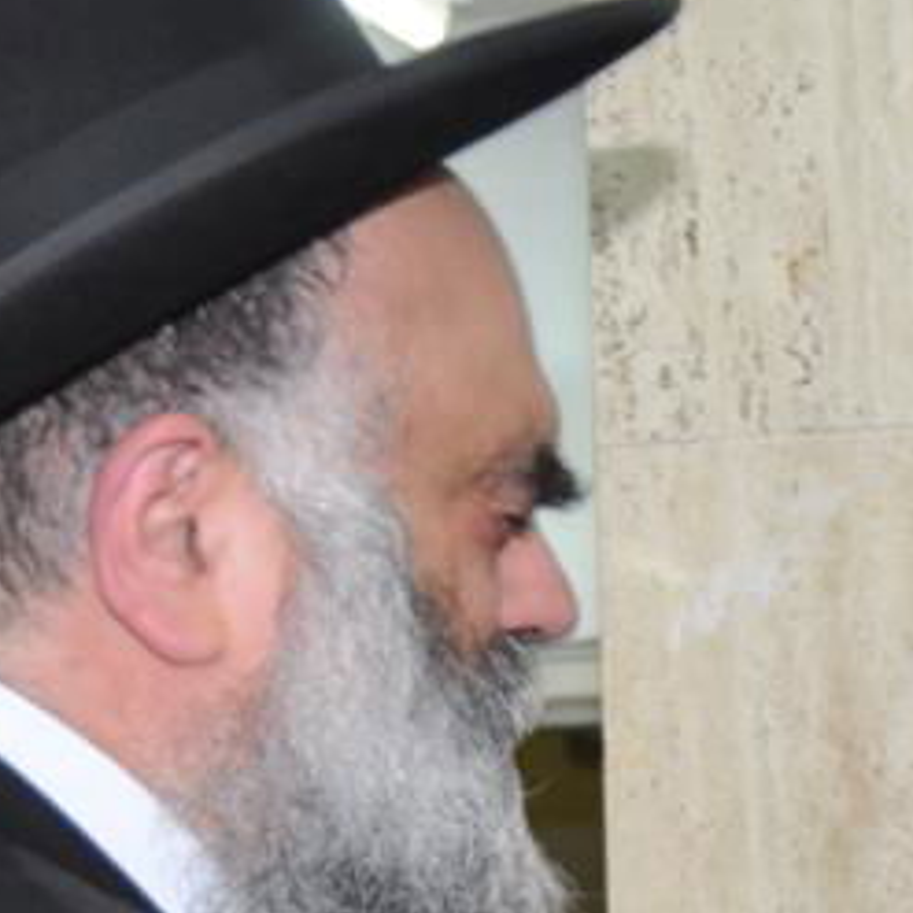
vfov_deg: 10.2
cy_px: 1020
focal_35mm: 169
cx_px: 1242
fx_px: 5043
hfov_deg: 10.1
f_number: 5
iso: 500
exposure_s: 1/60
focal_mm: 32
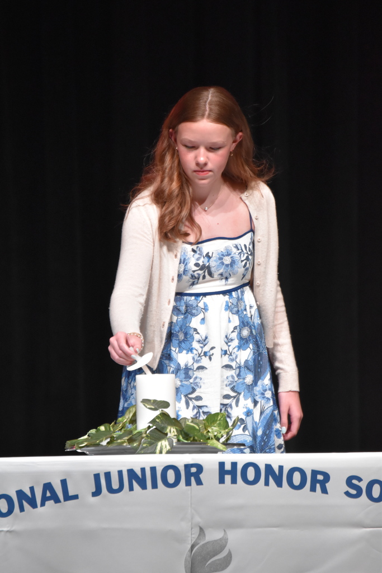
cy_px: 286
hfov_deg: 4.6
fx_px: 4773
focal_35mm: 300
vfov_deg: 6.9
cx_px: 191
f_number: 5.6
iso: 2800
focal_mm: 200
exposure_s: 1/500
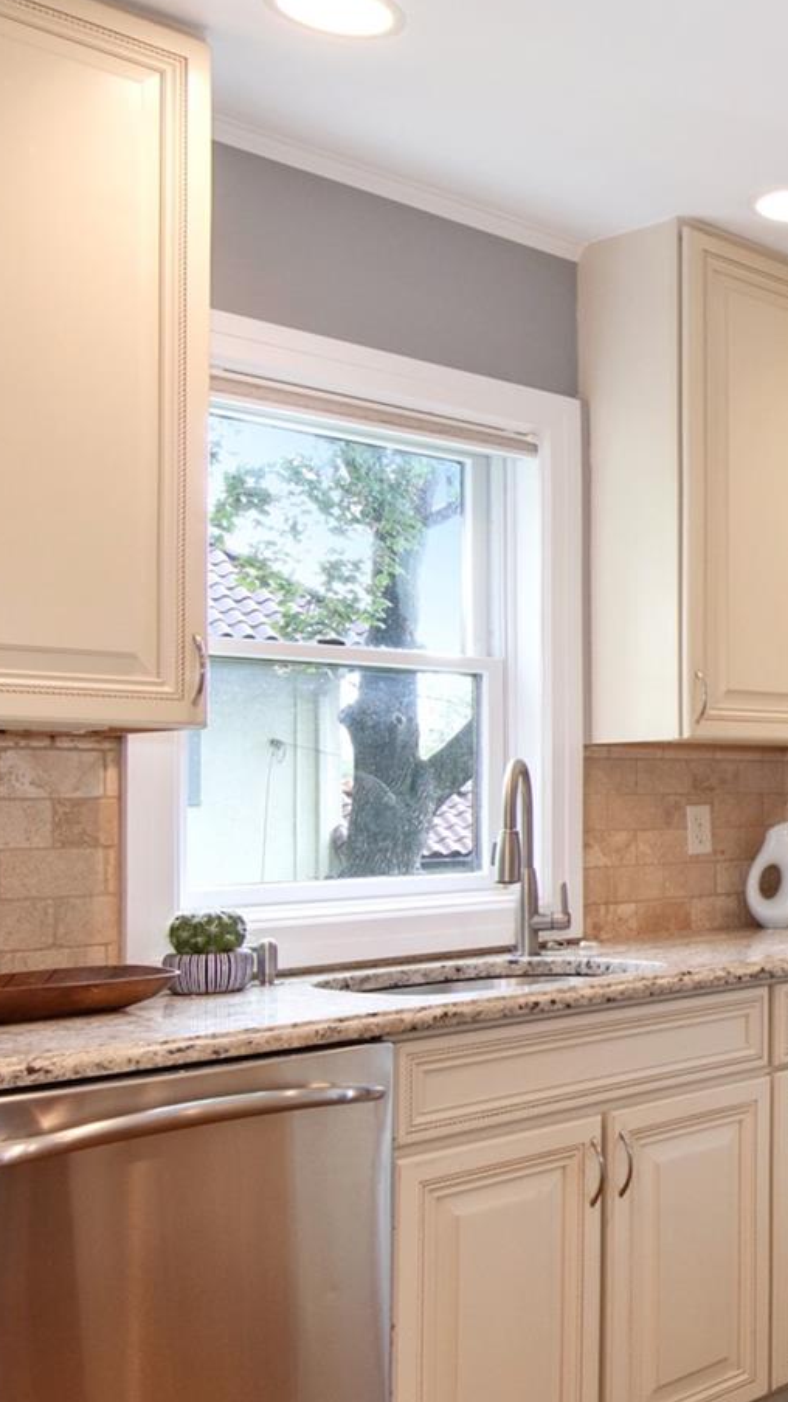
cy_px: 747
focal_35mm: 39
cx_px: 1171
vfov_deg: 51.4
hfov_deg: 24.1
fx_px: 1456
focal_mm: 11
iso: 640
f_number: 8
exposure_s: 1/40
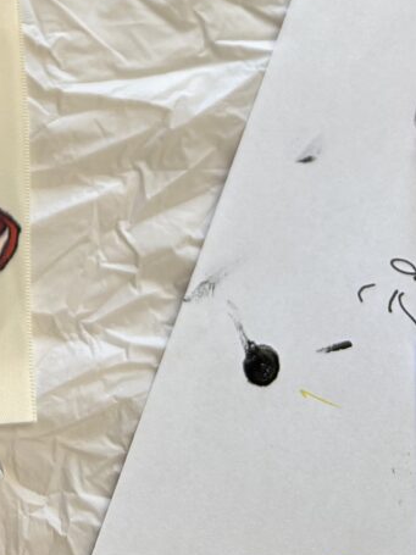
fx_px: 1250
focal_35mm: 78
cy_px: -220
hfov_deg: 18.2
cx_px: -49
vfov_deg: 21.8
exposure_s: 1/120
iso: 40
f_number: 1.5
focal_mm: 5.7
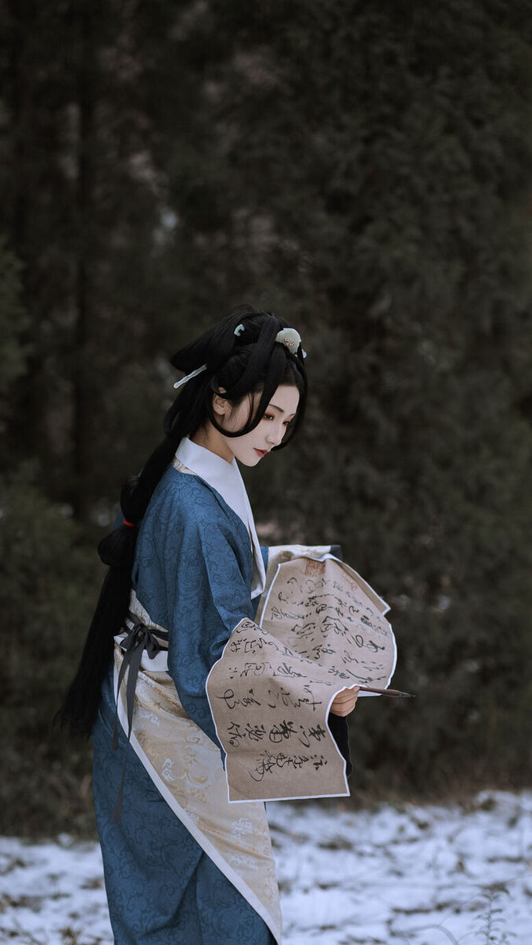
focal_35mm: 116
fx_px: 2909
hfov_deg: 10.4
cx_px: 137
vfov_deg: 18.5
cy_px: 508
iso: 100
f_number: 2
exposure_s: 1/500
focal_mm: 85
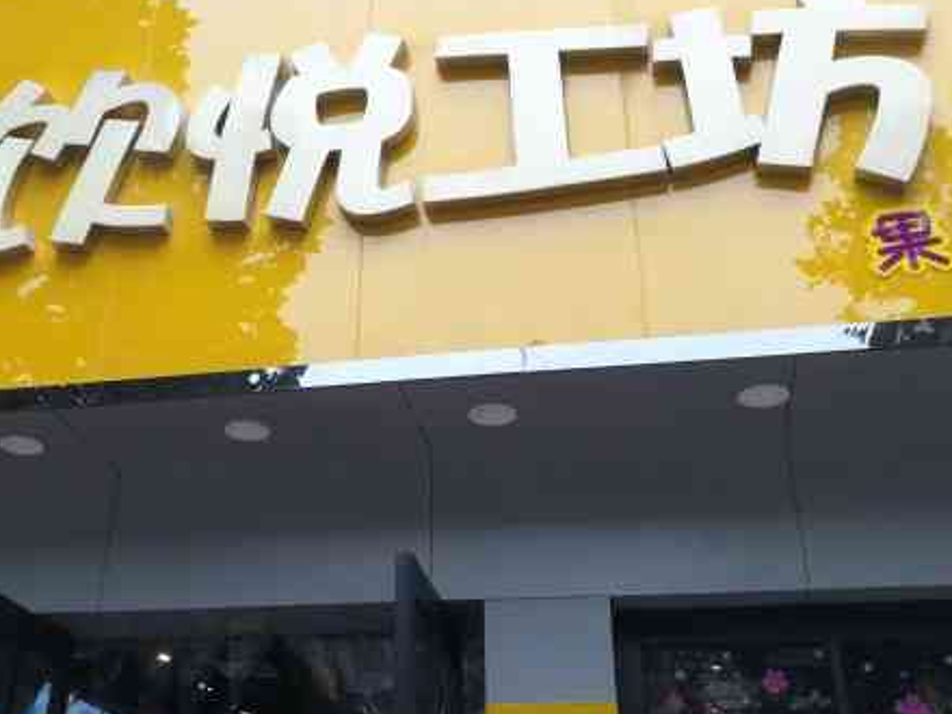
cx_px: 376
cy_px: 302
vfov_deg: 33.5
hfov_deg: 43.6
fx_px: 1183
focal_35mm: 43
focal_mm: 3.84
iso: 160
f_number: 4
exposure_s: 1/625
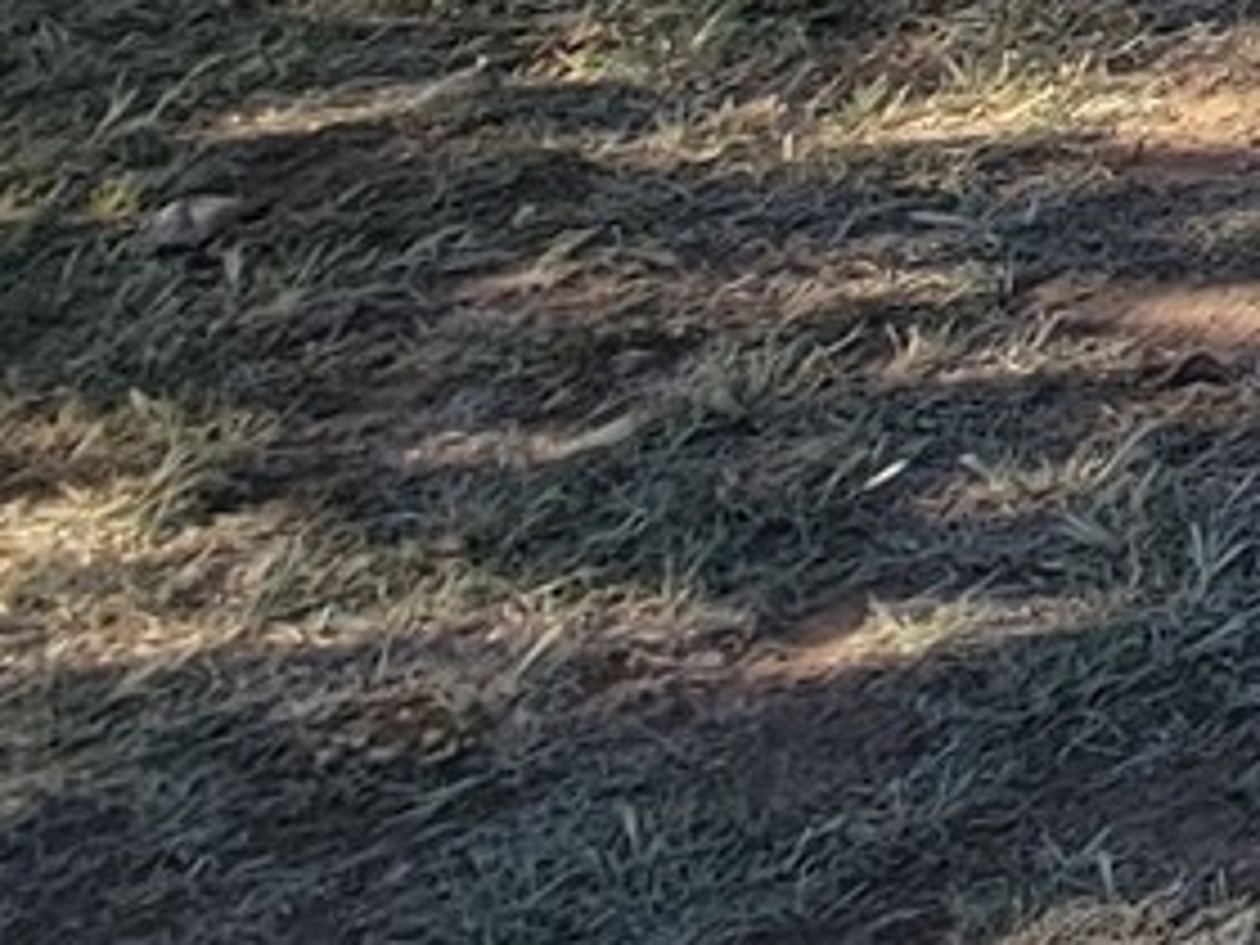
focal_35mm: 95
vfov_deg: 12.4
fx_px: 3458
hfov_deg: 11.0
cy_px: -1282
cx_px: 3924
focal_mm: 2.2
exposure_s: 1/707
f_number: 2.2
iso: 50
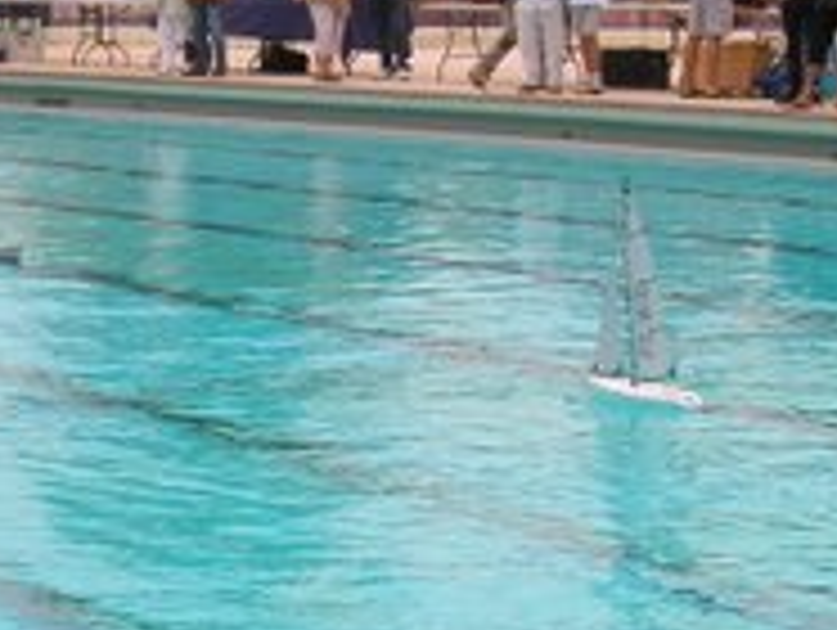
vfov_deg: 10.6
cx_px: 306
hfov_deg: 14.2
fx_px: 3365
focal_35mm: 139
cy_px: 670
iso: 50
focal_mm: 9
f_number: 5.7
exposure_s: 1/118
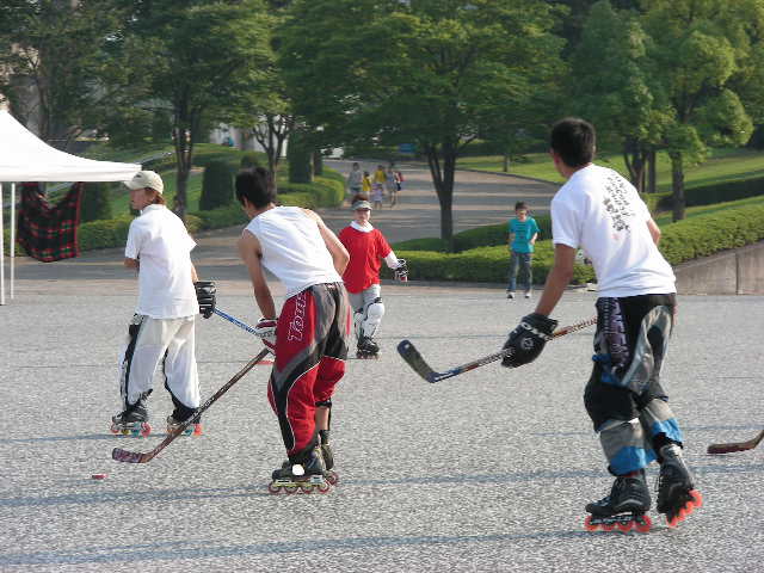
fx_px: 3266
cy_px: 286
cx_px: 382
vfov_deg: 10.0
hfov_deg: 13.3
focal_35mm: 148
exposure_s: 1/218
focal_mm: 24.7
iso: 50
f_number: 4
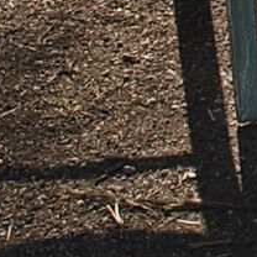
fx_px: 2889
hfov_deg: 4.9
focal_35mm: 344
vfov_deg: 4.9
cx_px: 746
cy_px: -414
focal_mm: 29
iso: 100
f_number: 7.1
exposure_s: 1/200
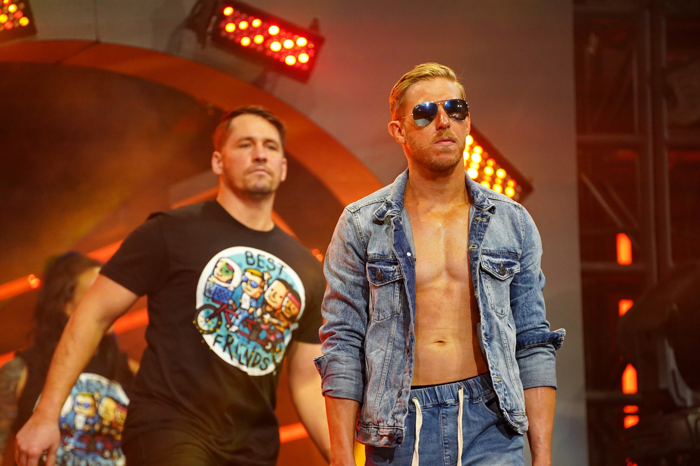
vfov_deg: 6.2
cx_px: 410
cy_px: 283
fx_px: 4297
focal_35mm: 221
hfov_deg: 9.3
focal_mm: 180
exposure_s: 1/1000
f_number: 2.8
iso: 2500
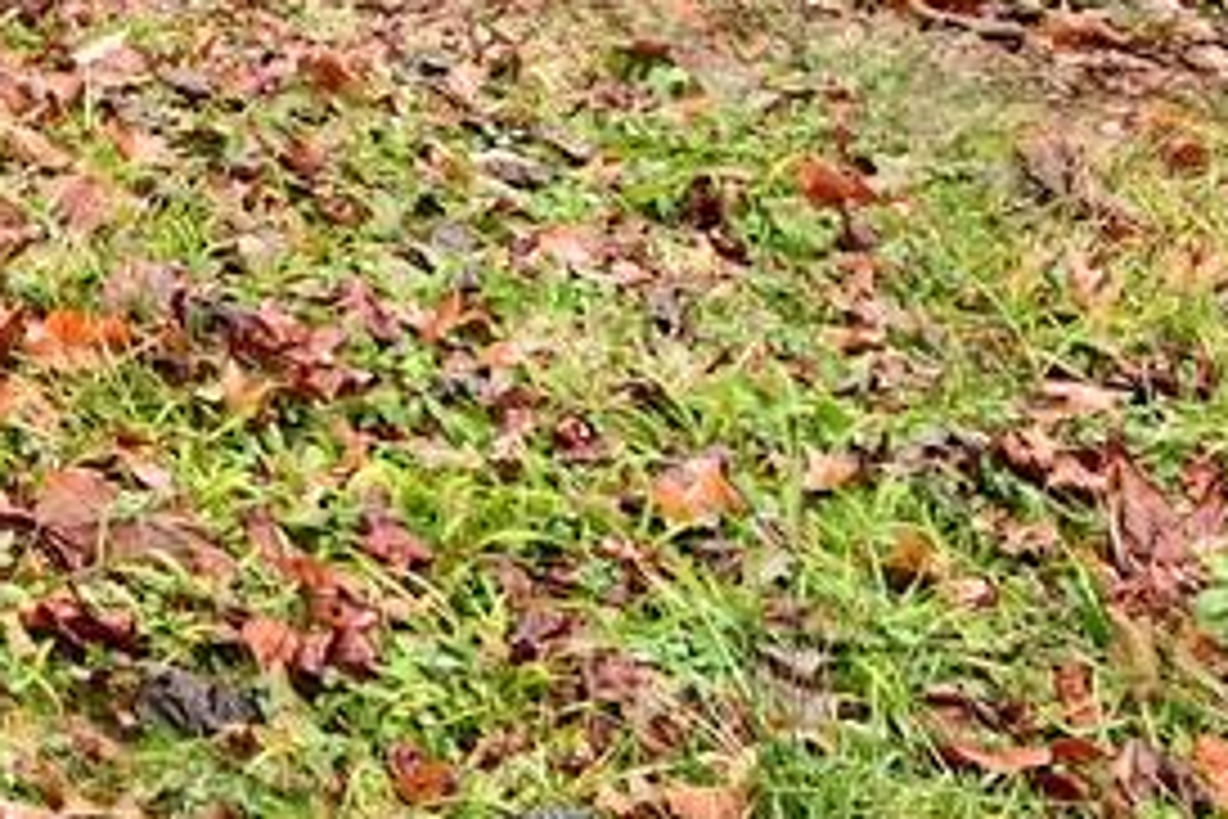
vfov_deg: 11.2
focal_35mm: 105
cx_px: -2330
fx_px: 3581
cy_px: -1058
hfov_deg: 11.8
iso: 1600
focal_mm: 14
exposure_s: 1/200
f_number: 7.1
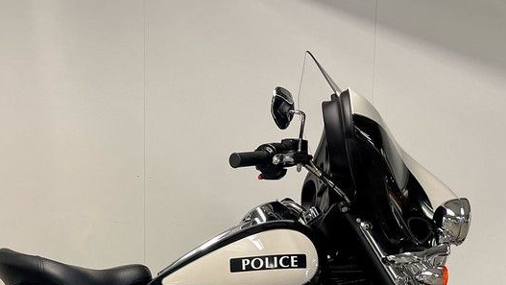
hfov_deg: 37.3
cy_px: 357
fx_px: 738
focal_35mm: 55
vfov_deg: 20.2
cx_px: 157
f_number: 1.6
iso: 200
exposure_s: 1/50
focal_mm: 5.1
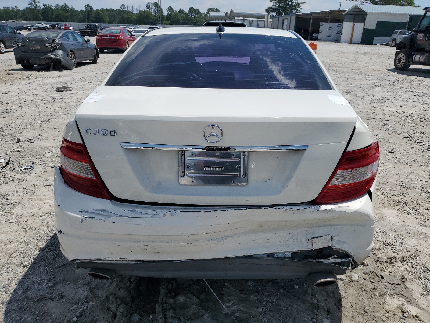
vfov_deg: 53.1
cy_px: 162
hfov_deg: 67.3
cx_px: 215
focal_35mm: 26
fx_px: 323
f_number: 1.5
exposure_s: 1/10000
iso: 50
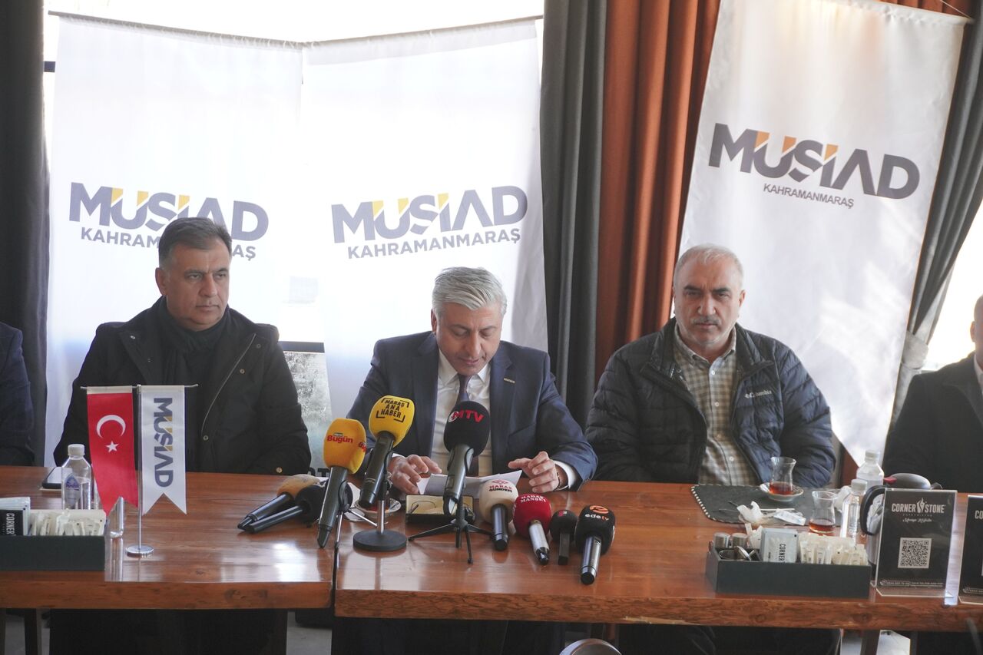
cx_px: 492
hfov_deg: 35.1
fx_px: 1556
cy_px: 328
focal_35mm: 57
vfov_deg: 23.8
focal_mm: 38
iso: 1000
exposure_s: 1/160
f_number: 5.6
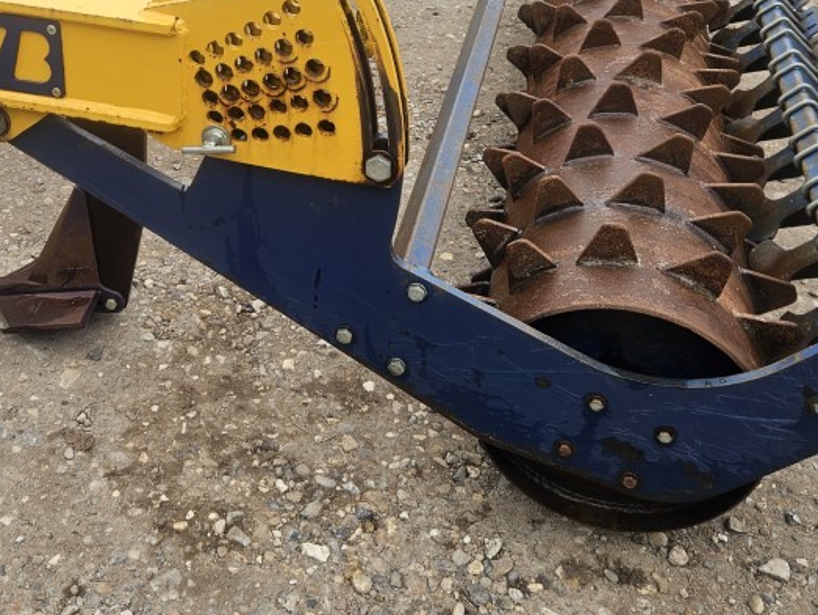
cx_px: 252
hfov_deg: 41.3
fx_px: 1064
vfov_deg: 30.8
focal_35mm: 45
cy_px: 63
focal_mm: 5.4
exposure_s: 1/180
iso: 25
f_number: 1.8
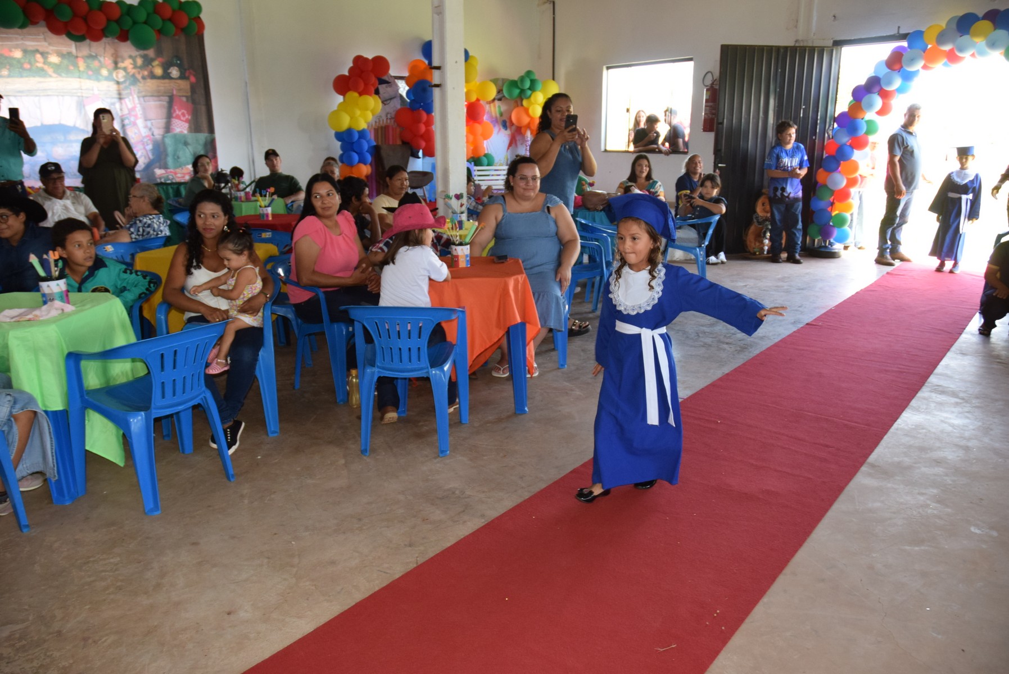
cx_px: 504
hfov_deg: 67.3
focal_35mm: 27
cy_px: 337
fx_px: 757
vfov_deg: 48.0
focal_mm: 18
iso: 800
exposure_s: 1/100
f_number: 5
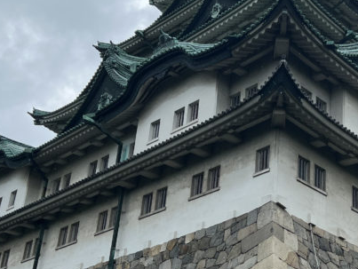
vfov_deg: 22.2
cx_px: 279
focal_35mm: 66
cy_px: 181
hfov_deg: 28.8
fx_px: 683
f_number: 1.5
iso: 50
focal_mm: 5.7
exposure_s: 1/2353
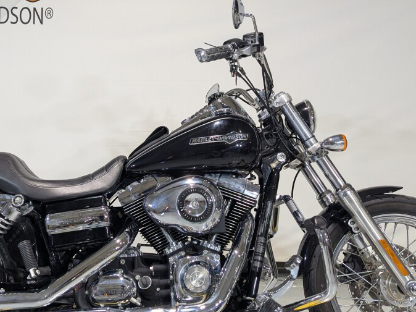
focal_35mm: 38
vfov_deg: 37.7
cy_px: 158
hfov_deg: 48.5
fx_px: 457
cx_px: 155
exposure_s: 1/120
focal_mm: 6.81
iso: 85
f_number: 1.85
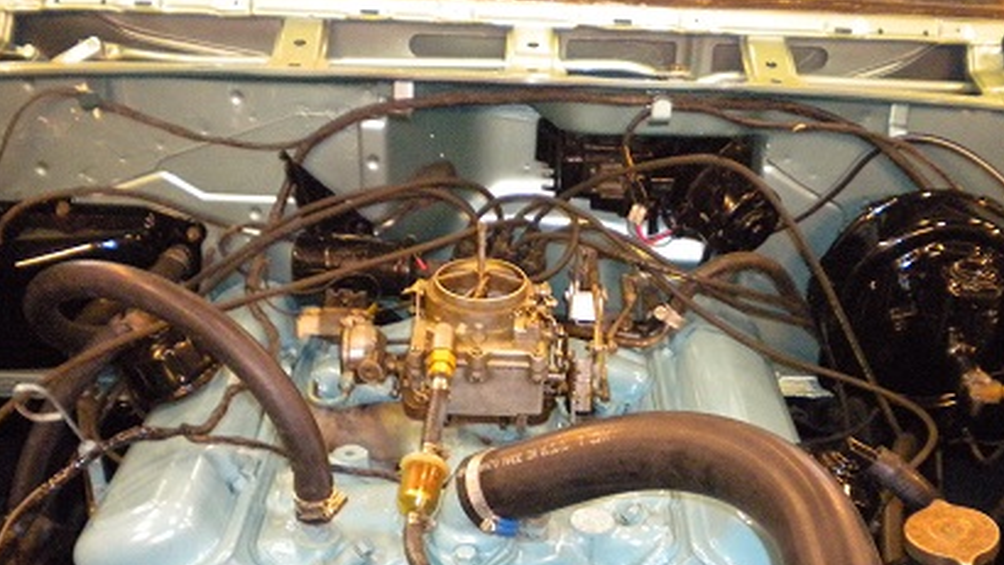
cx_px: 563
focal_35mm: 51
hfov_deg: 40.5
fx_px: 1358
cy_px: 419
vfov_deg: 23.3
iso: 800
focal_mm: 7.4
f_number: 3.5
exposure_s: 1/30
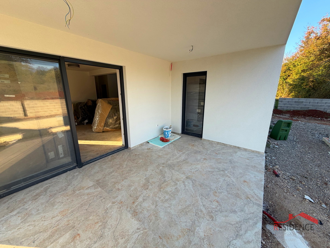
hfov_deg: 102.1
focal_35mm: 14
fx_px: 133
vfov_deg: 85.7
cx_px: 165
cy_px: 124
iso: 40
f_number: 2.2
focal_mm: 2.22
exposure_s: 1/237
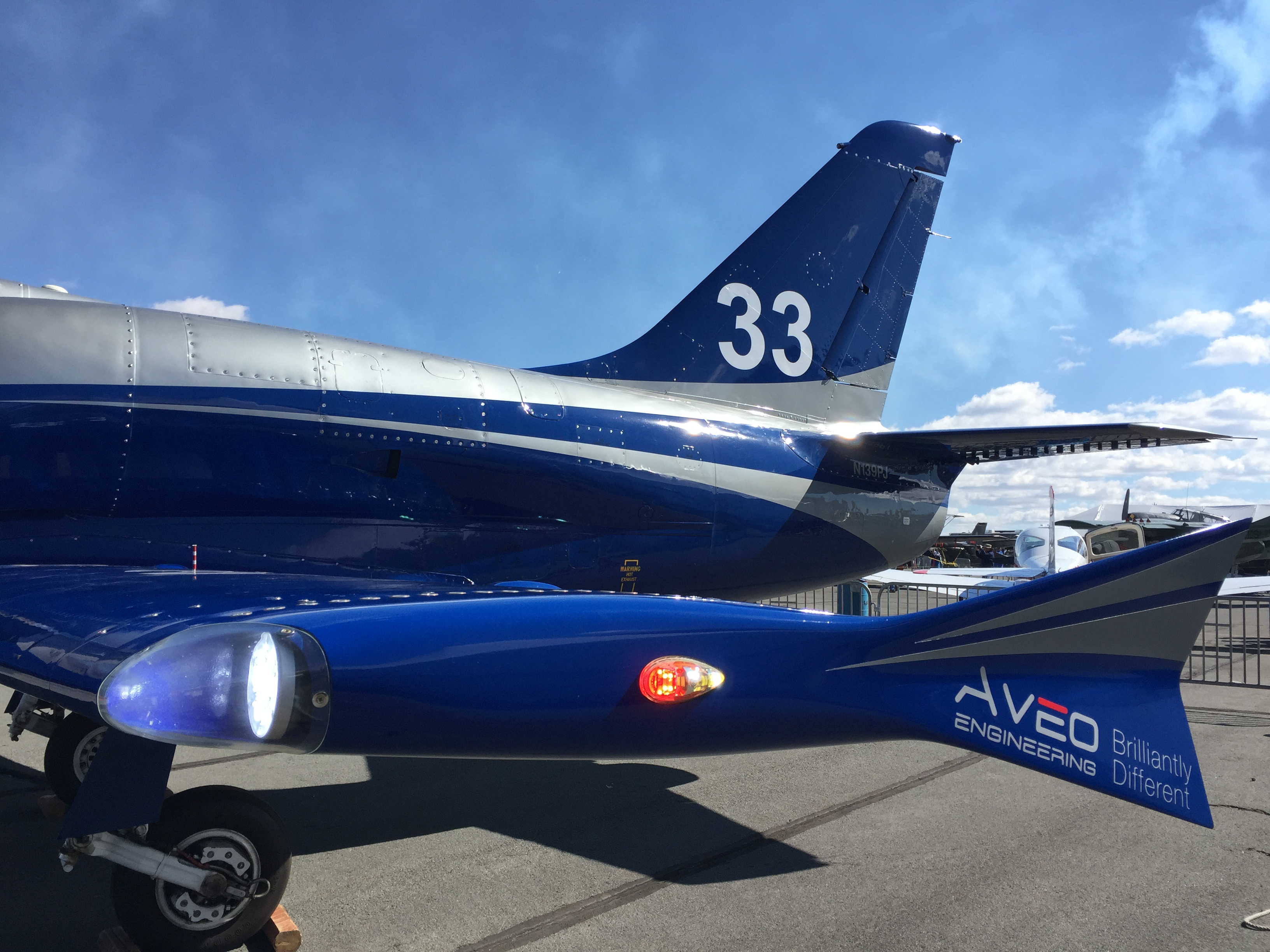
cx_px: 635
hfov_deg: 61.7
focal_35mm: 29
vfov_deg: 48.2
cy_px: 476
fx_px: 1064
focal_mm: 4.15
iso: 32
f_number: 2.2
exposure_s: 1/2083
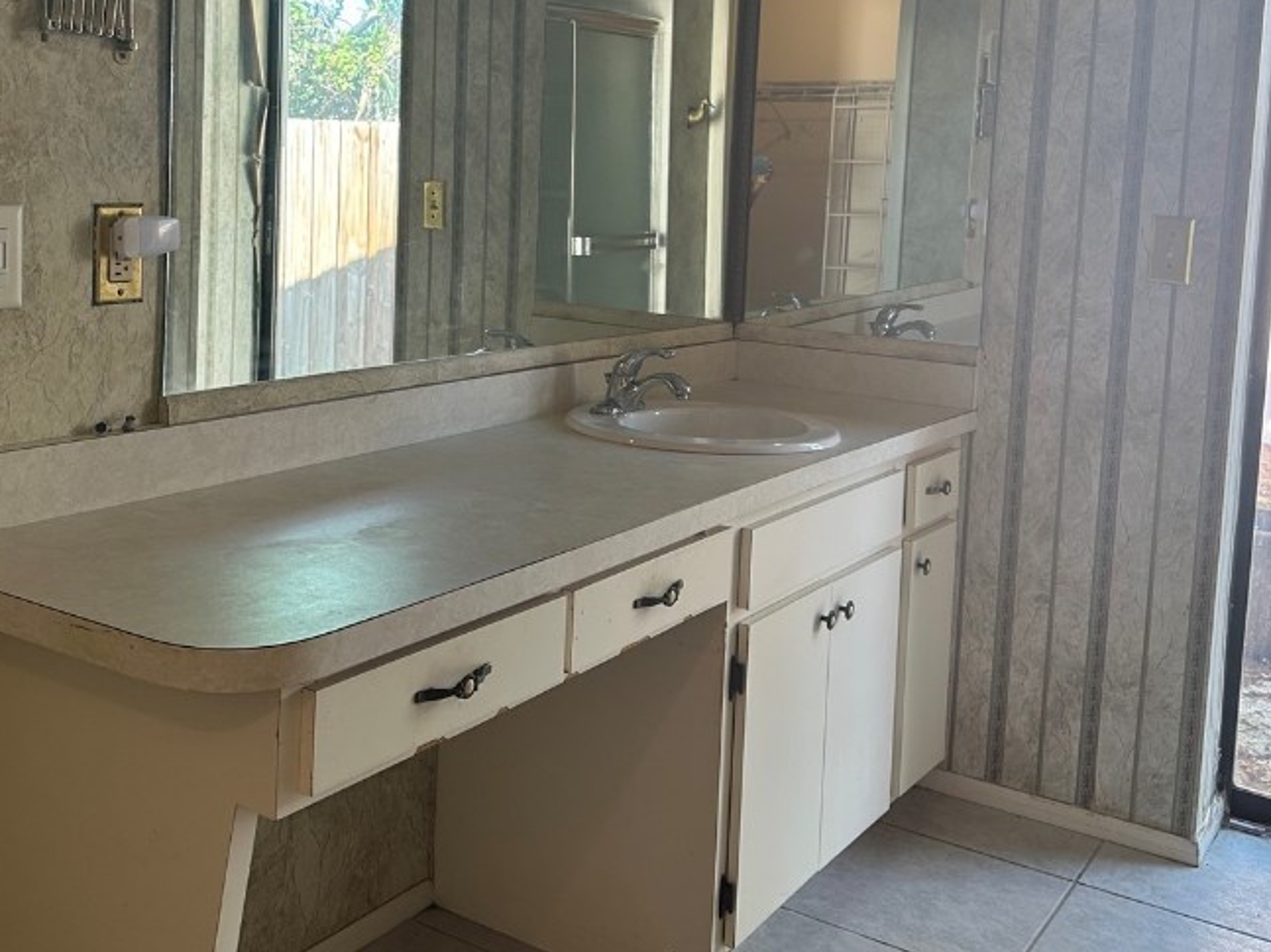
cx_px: 552
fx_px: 1395
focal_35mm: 38
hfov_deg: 48.9
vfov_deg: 37.0
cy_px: 263
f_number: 1.78
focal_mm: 6.86
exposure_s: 1/131
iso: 125
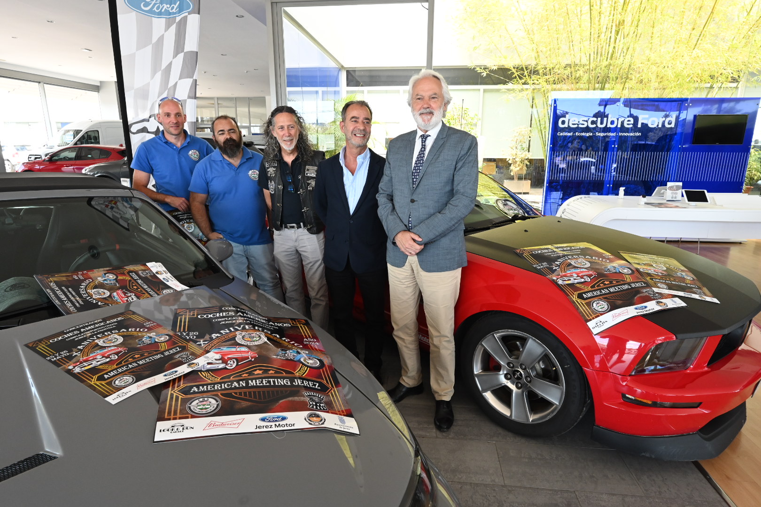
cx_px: 380
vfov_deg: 61.9
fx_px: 423
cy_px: 254
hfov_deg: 84.0
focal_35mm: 20
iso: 2000
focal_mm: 20
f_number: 9
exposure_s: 1/125
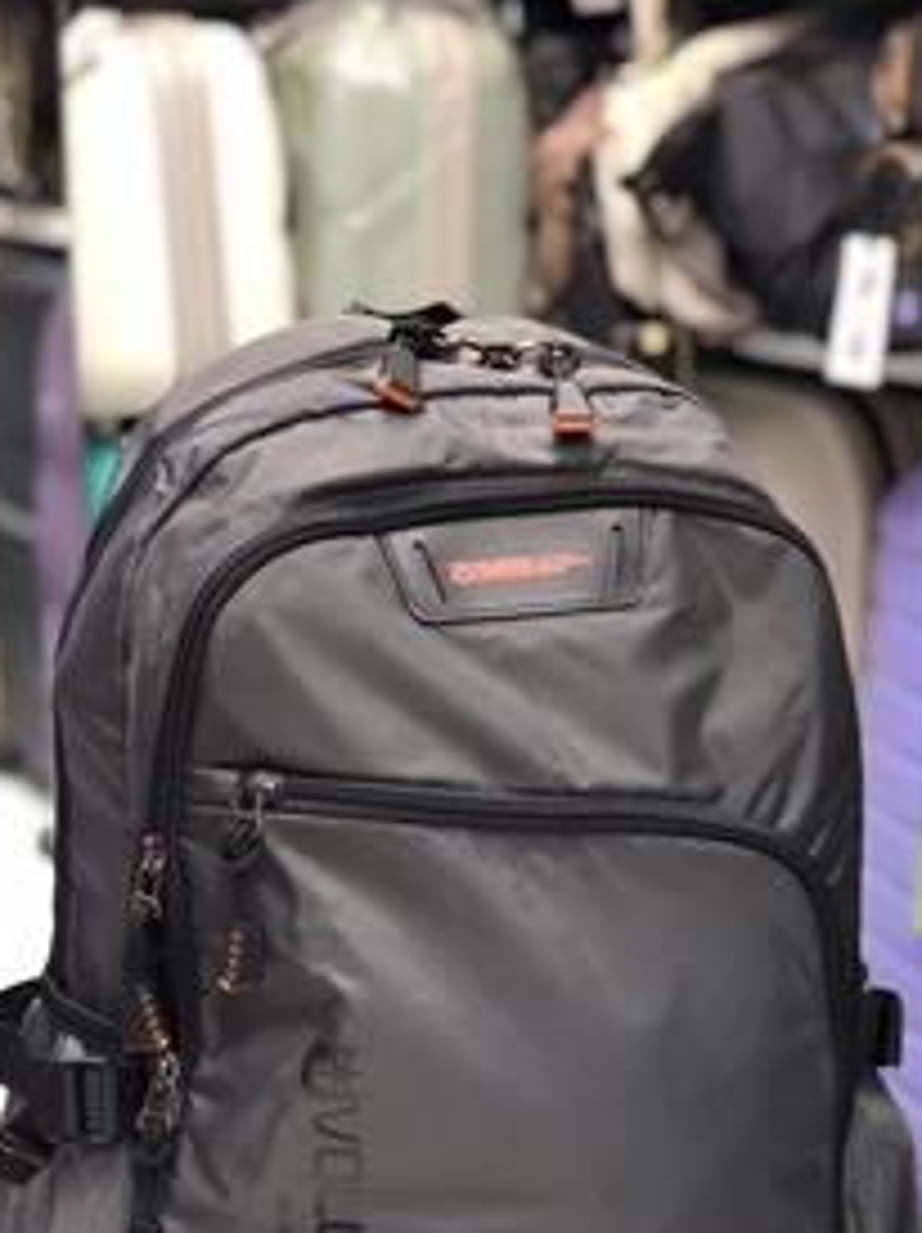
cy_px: 848
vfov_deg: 22.7
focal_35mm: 86
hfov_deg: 17.1
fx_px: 3059
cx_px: 387
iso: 80
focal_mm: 6.6
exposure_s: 1/33
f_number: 2.8
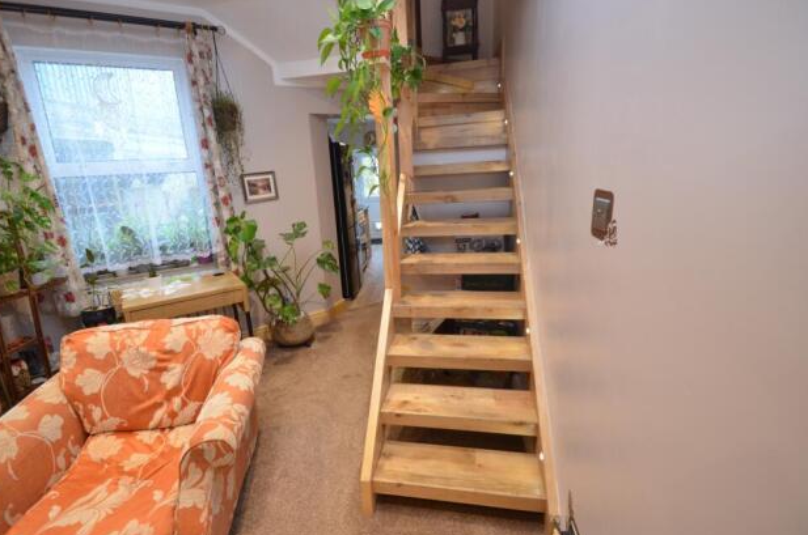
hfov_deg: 91.6
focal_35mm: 18
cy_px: 261
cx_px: 390
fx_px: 393
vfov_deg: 68.6
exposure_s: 1/50
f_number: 3.5
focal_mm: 11
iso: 800
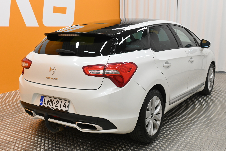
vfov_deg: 32.4
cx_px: 113
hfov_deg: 47.2
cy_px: 76
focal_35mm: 41
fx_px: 259
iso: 1600
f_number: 6.3
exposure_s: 1/160
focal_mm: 27.5
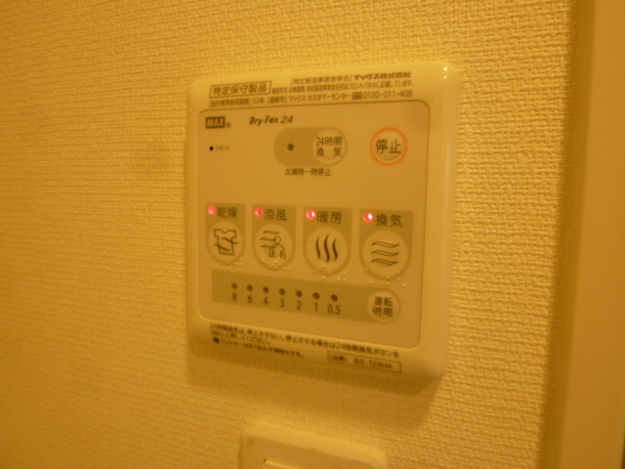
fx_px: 451
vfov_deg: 54.9
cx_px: 312
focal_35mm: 25
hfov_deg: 69.4
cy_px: 234
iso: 160
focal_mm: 4.5
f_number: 2.8
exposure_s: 1/30
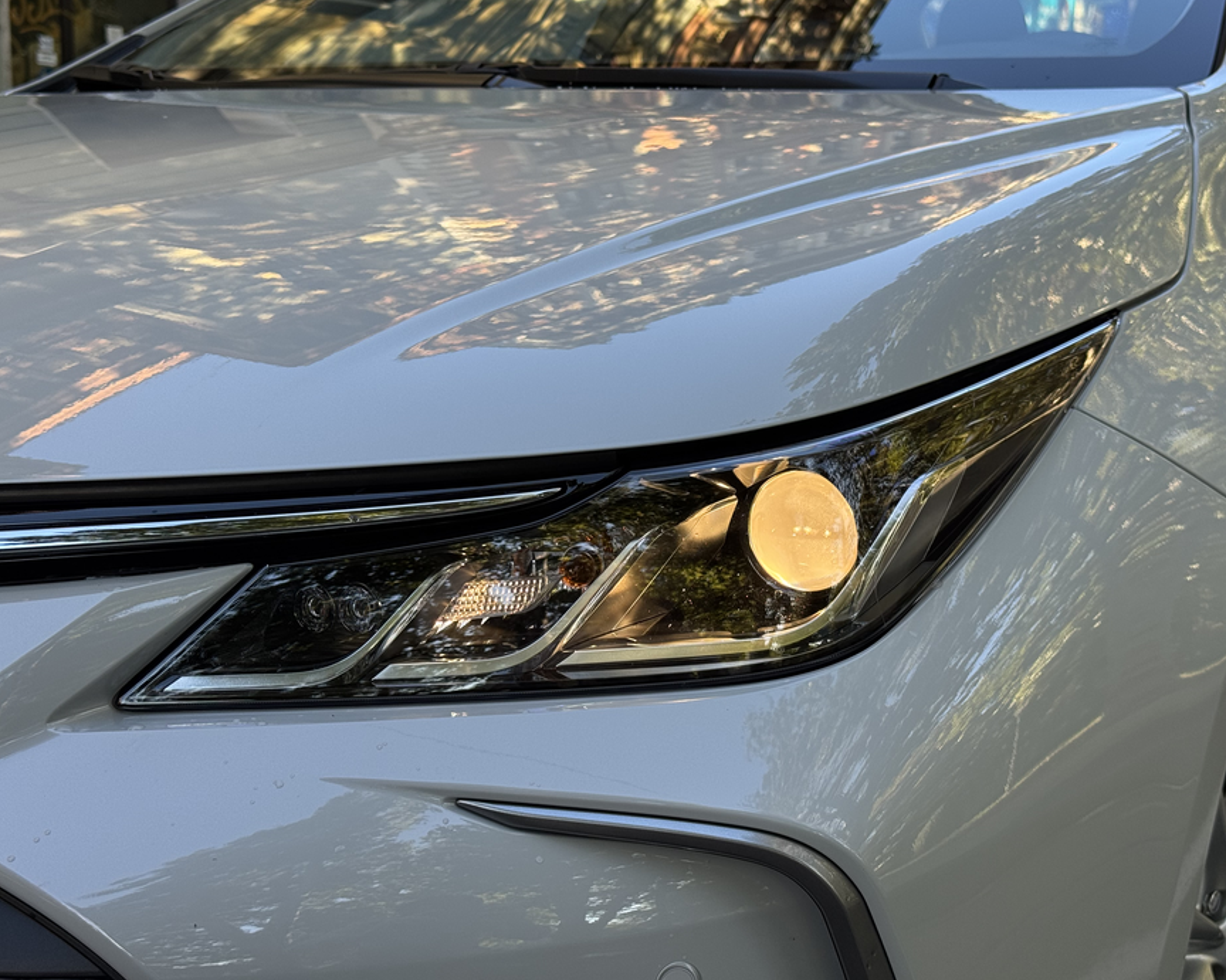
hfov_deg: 36.6
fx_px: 1850
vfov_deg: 29.7
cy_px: 486
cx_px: 663
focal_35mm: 51
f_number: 1.78
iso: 64
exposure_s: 1/454
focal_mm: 6.76
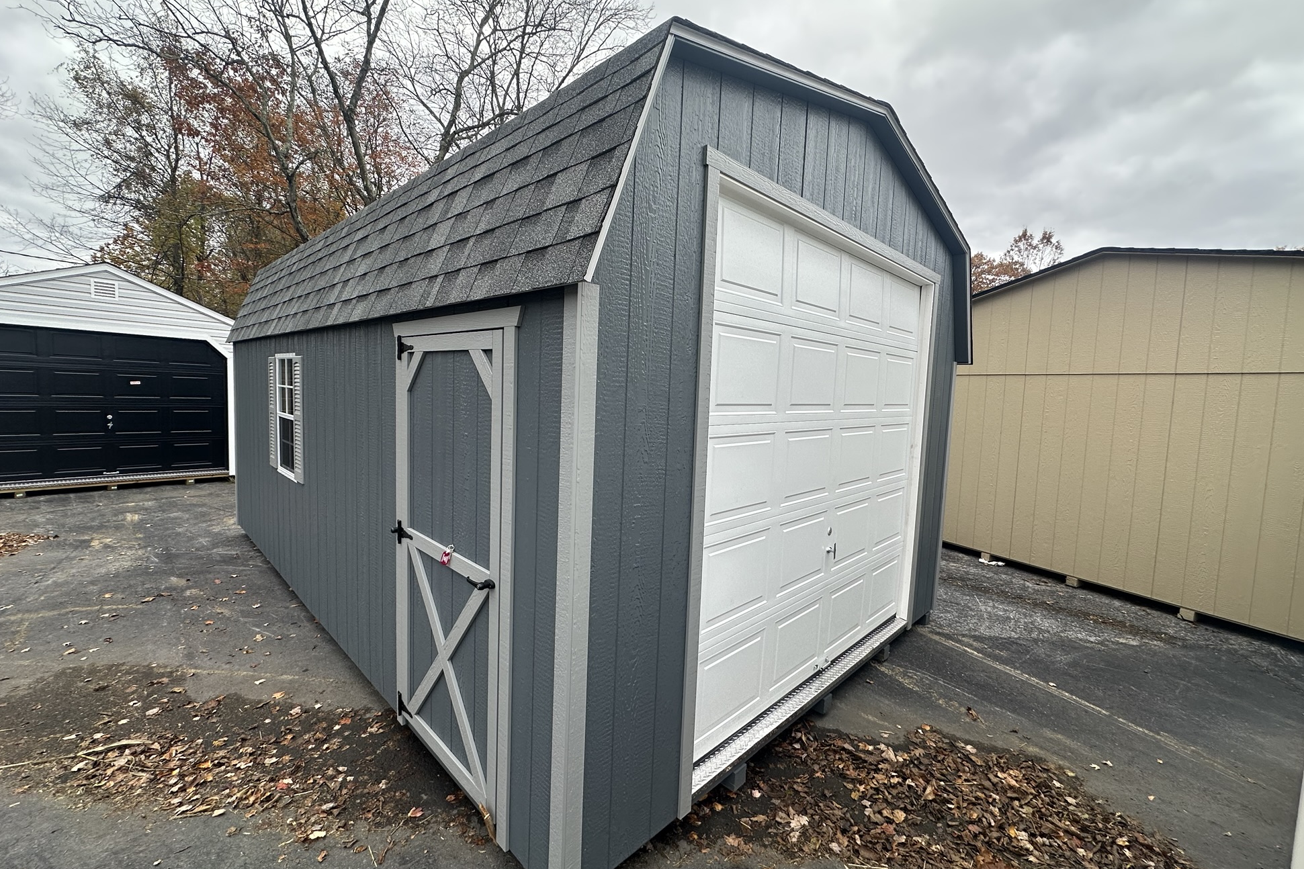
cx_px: 666
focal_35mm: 15
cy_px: 432
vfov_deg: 77.3
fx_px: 543
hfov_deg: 100.4
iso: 40
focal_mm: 2.22
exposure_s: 1/394
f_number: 2.2
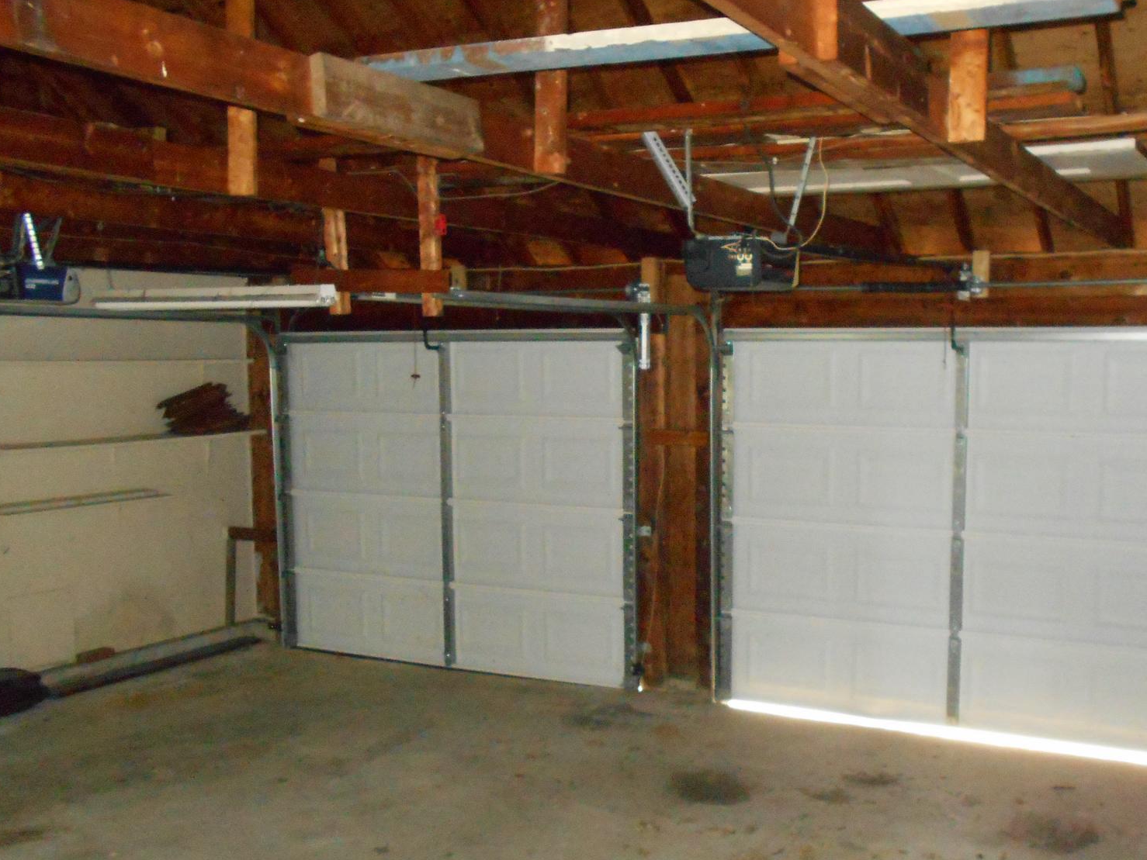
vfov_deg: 39.6
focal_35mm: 36
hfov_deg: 50.9
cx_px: 700
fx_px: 1193
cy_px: 489
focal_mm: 4.6
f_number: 3.2
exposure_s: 1/25
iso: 1000
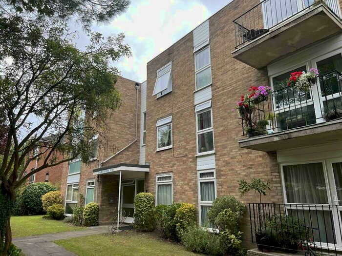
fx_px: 257
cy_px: 128
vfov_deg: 53.1
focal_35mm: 26
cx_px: 171
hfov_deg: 67.3
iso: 50
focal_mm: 5.7
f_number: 1.5
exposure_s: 1/666
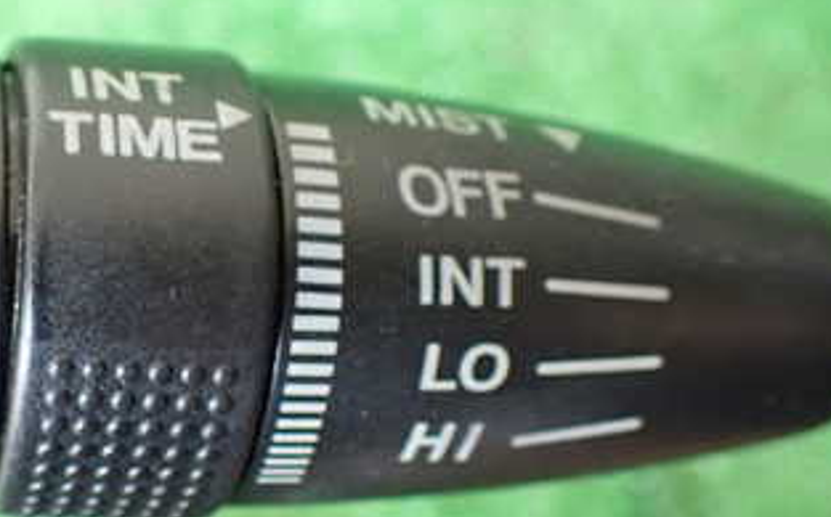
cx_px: 50
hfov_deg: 31.6
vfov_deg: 21.2
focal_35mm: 61
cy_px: 286
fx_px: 1380
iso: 800
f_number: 2.3
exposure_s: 1/80
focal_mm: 5.4
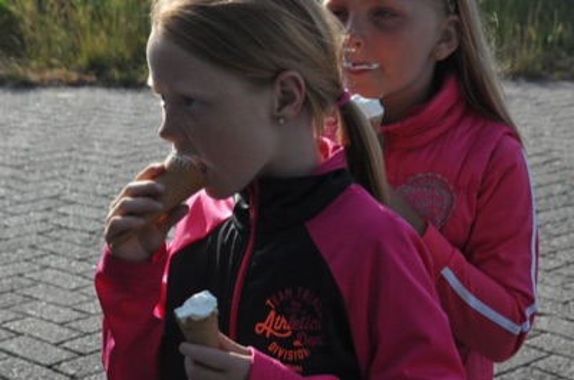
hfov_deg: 13.7
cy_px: 190
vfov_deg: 9.1
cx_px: 287
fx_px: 2387
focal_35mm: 150
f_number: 16
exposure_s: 1/1000
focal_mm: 100
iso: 2000
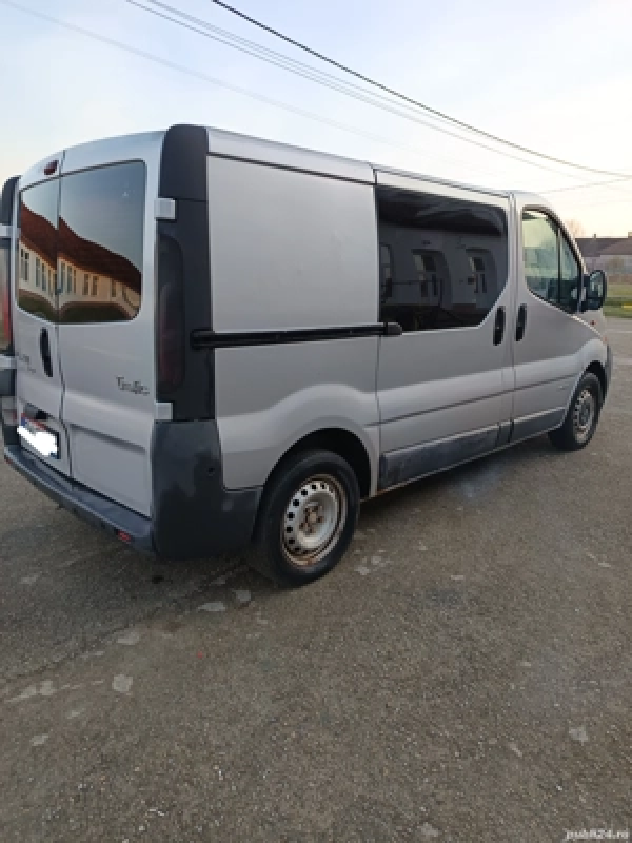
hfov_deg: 56.8
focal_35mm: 24
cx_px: 316
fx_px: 584
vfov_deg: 71.6
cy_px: 422
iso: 117
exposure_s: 1/50
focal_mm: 5.31
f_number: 1.7
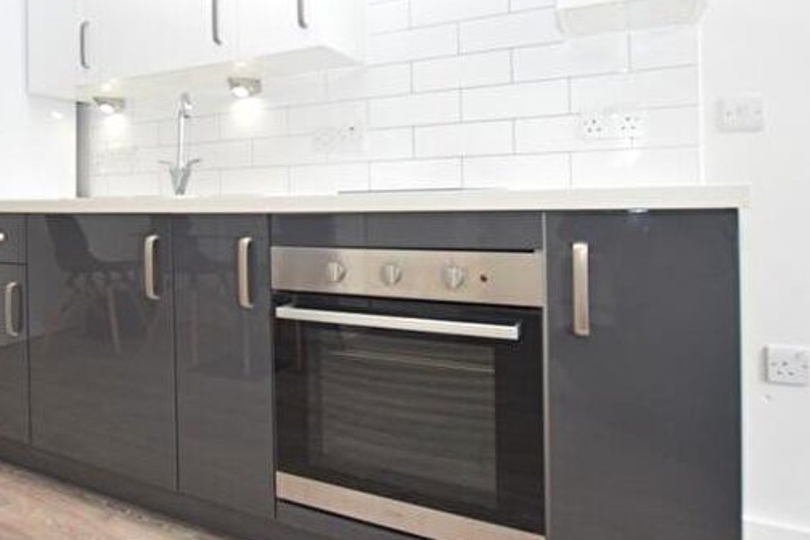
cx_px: 312
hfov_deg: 70.5
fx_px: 562
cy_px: 204
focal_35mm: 25
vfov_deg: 50.8
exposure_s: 1/100
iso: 800
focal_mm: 12
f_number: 5
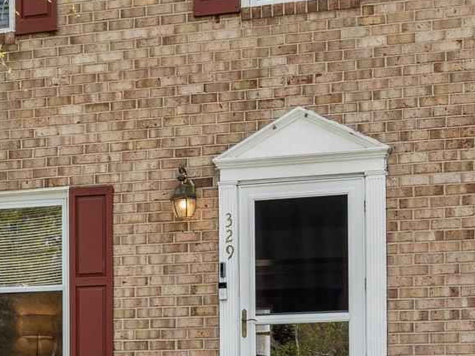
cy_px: 173
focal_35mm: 100
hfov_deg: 19.5
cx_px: 116
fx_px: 1372
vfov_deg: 14.8
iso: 200
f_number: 10
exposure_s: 1/160
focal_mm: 29
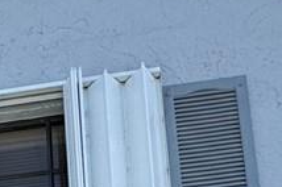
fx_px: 853
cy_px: 626
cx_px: -192
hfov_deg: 16.4
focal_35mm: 109
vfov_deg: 9.1
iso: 50
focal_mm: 2.22
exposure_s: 1/831
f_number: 2.2
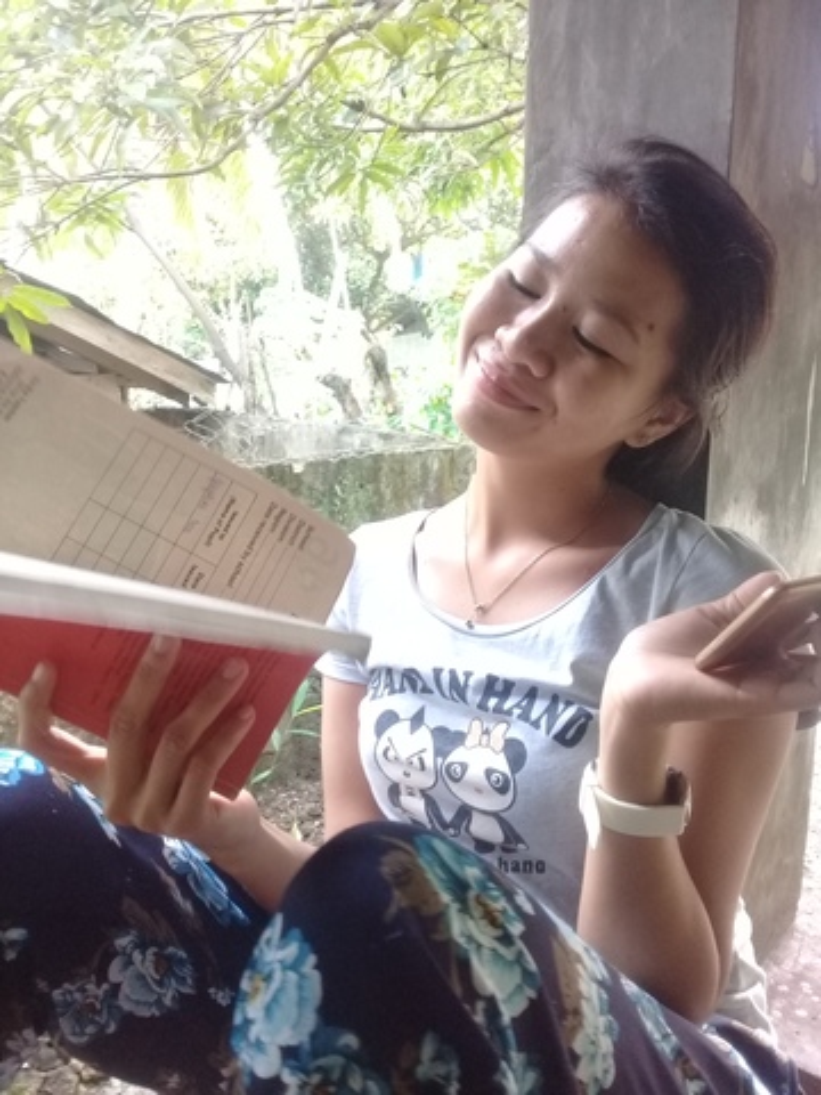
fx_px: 980
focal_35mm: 31
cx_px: 410
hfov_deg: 45.4
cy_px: 548
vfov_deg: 58.4
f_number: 2.2
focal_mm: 3.3
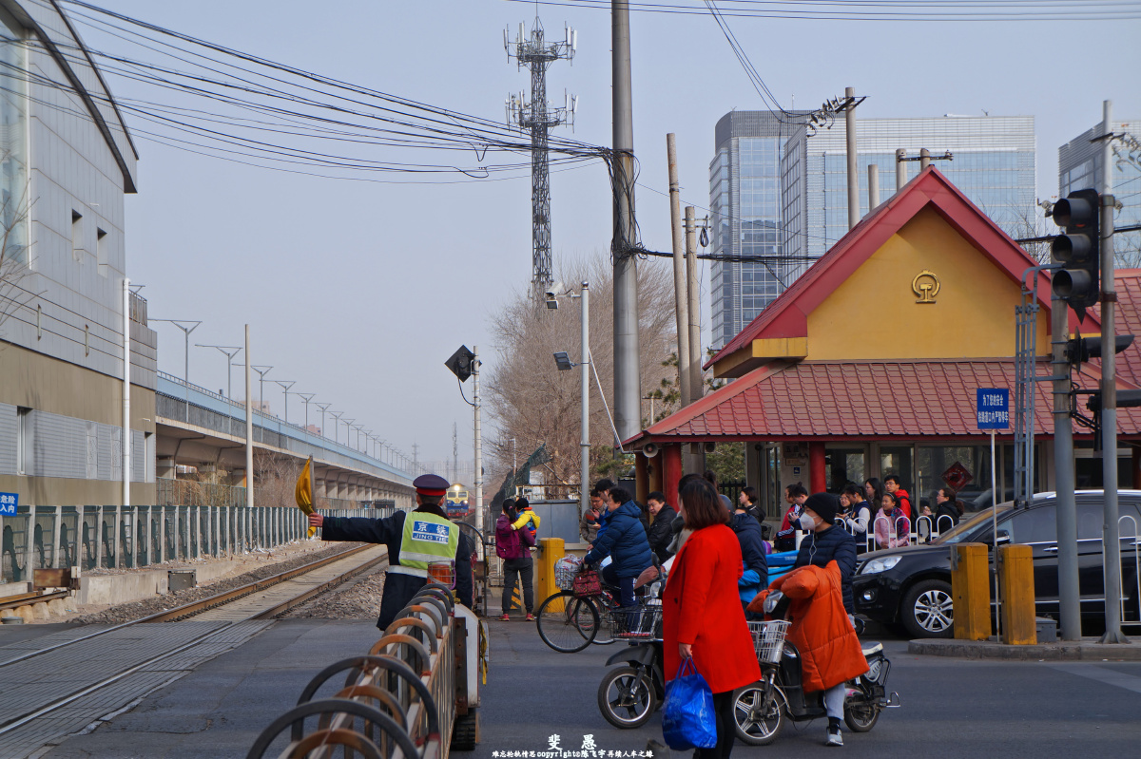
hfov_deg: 24.6
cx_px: 570
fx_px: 2614
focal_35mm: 82
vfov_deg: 16.5
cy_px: 380
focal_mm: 55
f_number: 5.6
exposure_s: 1/500
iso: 100
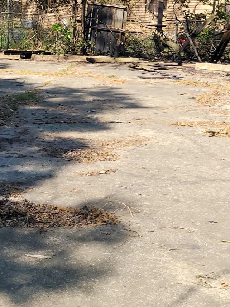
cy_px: 33
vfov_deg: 26.9
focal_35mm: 70
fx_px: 620
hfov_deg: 21.0
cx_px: 82
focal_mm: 5.4
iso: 40
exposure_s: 1/1055
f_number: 1.8
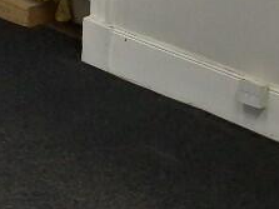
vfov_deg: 11.7
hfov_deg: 15.3
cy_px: -189
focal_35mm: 115
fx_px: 926
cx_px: -185
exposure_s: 1/100
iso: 200
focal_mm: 4.69
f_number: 1.8
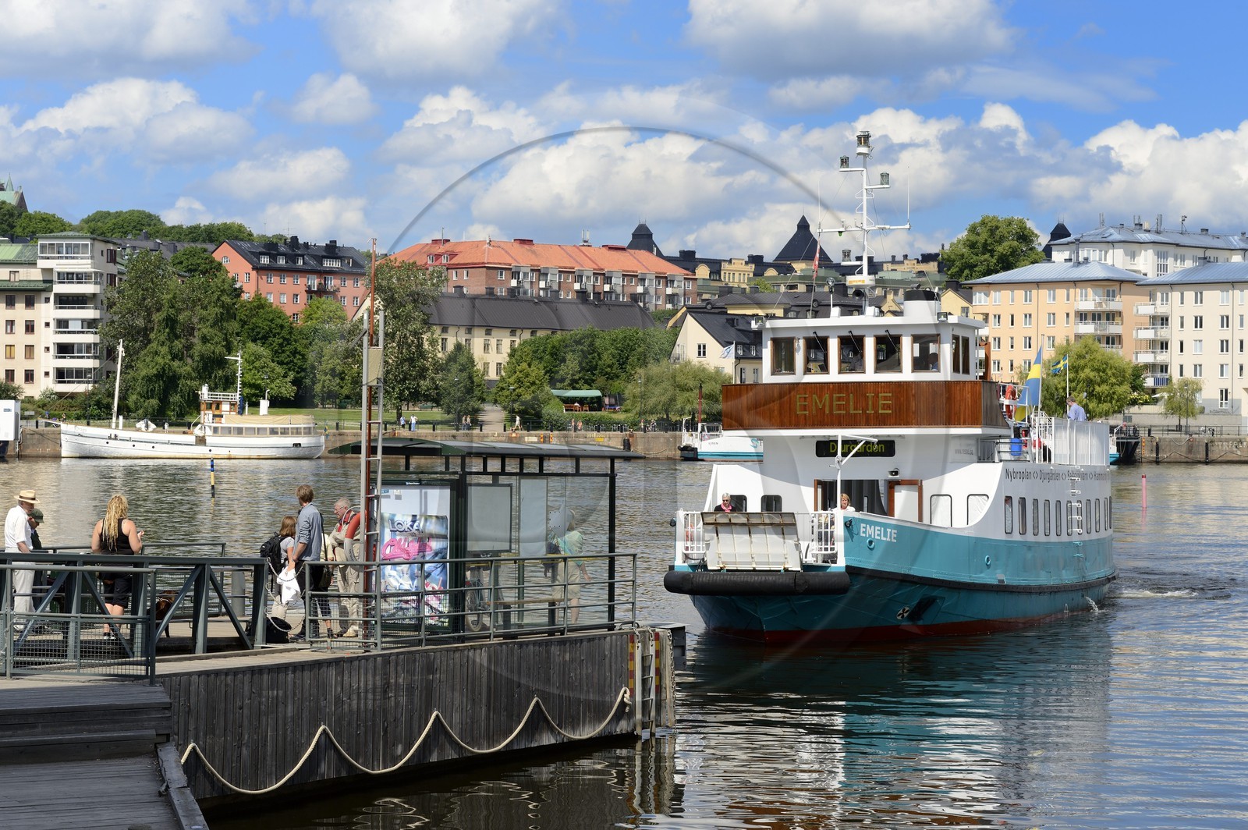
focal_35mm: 92
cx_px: 624
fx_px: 3187
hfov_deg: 22.2
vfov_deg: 14.8
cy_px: 415
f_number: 13
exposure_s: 1/250
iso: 200
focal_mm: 92
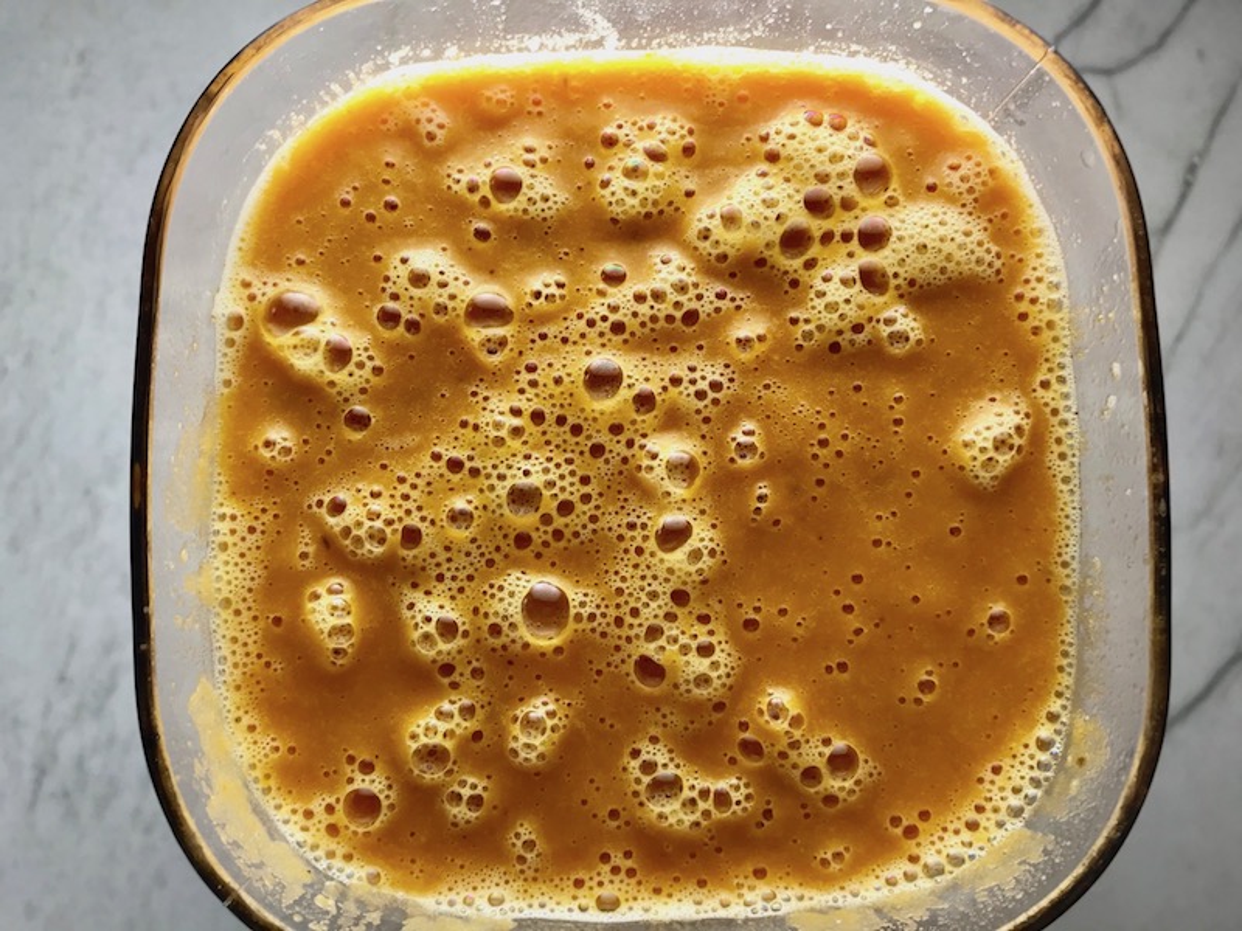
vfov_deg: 49.7
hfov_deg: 63.4
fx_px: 1005
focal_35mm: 28
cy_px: 466
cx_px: 621
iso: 20
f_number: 1.8
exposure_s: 1/127
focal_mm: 3.99
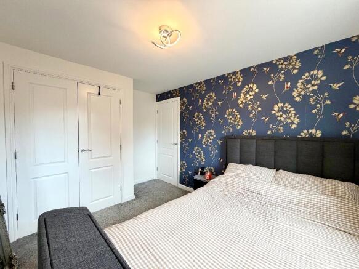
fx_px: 145
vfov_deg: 85.7
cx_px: 180
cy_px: 134
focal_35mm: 14
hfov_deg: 102.1
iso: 160
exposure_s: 1/100
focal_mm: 2.22
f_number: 2.2
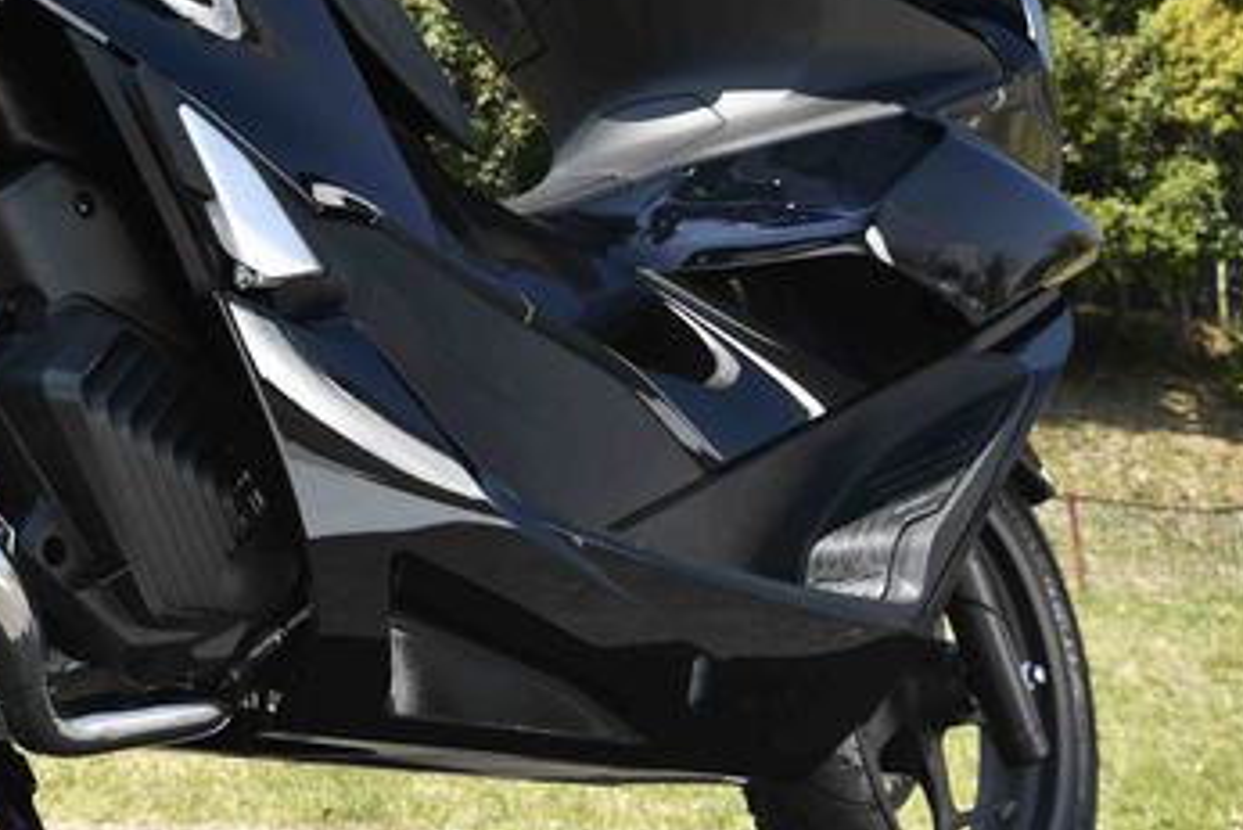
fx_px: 2314
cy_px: 124
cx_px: 61
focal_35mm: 67
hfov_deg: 28.6
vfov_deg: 20.0
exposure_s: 1/800
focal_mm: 29
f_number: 13
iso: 1000
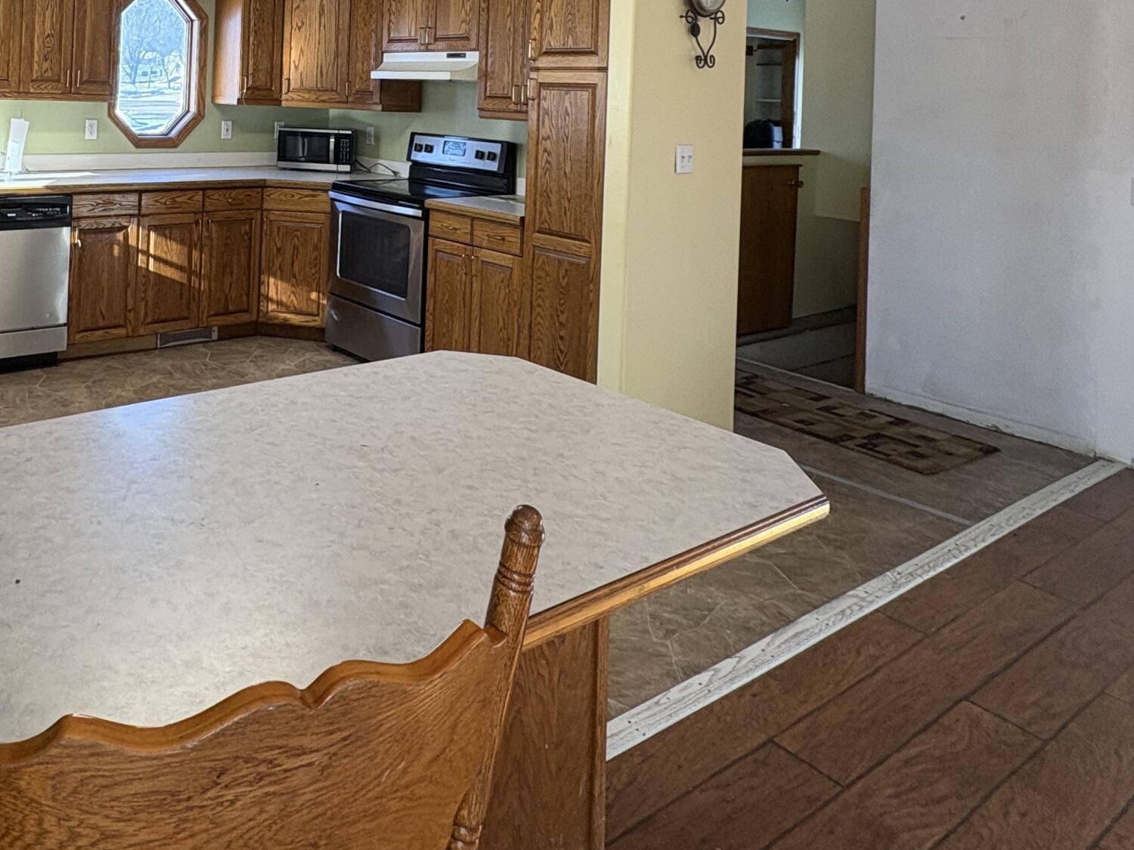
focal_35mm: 28
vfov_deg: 45.0
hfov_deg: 59.5
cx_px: 263
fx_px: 917
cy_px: 79
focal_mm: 2.22
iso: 160
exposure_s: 1/120
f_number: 2.2
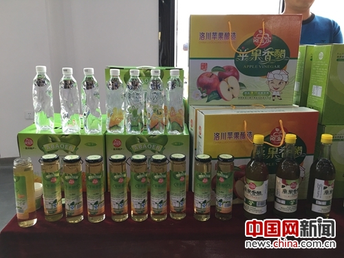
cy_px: 129
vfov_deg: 48.2
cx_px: 172
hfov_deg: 61.7
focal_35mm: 29
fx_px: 288
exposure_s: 1/17
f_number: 2.2
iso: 40
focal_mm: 4.15
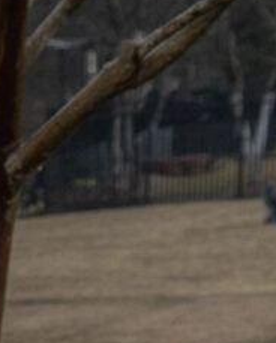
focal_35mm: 377
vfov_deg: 5.1
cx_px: -958
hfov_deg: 3.8
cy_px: 610
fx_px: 3839
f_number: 7.1
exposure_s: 1/200
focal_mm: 36
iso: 800
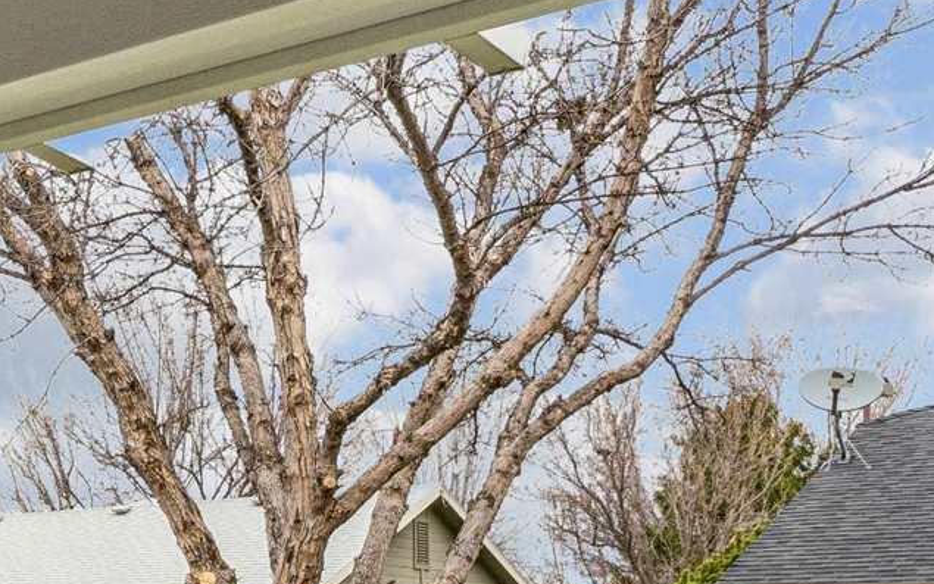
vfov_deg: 16.4
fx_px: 1947
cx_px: -543
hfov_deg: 21.6
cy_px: 677
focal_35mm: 76
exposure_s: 1/80
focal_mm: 15.5
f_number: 13
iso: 400
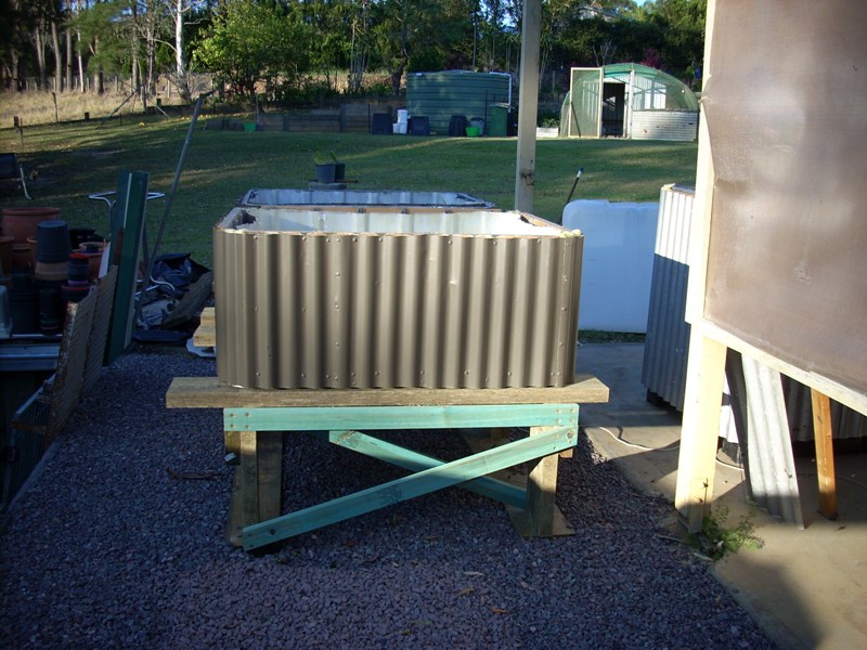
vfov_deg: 38.7
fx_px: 927
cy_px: 325
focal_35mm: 37
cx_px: 434
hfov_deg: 50.1
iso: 64
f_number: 2.8
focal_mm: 6.2
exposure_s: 1/273
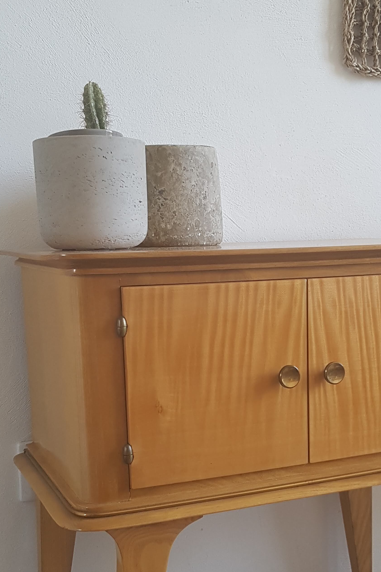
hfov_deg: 30.8
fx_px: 683
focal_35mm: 43
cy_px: 379
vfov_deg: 44.8
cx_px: 266
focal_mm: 4.2
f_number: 1.7
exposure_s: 1/60
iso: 80
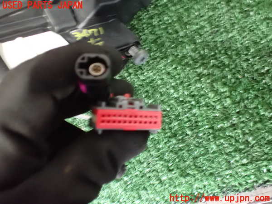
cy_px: 102
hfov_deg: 60.0
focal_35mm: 30
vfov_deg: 46.8
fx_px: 236
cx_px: 136
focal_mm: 5.4
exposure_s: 1/15
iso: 1600
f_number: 2.3
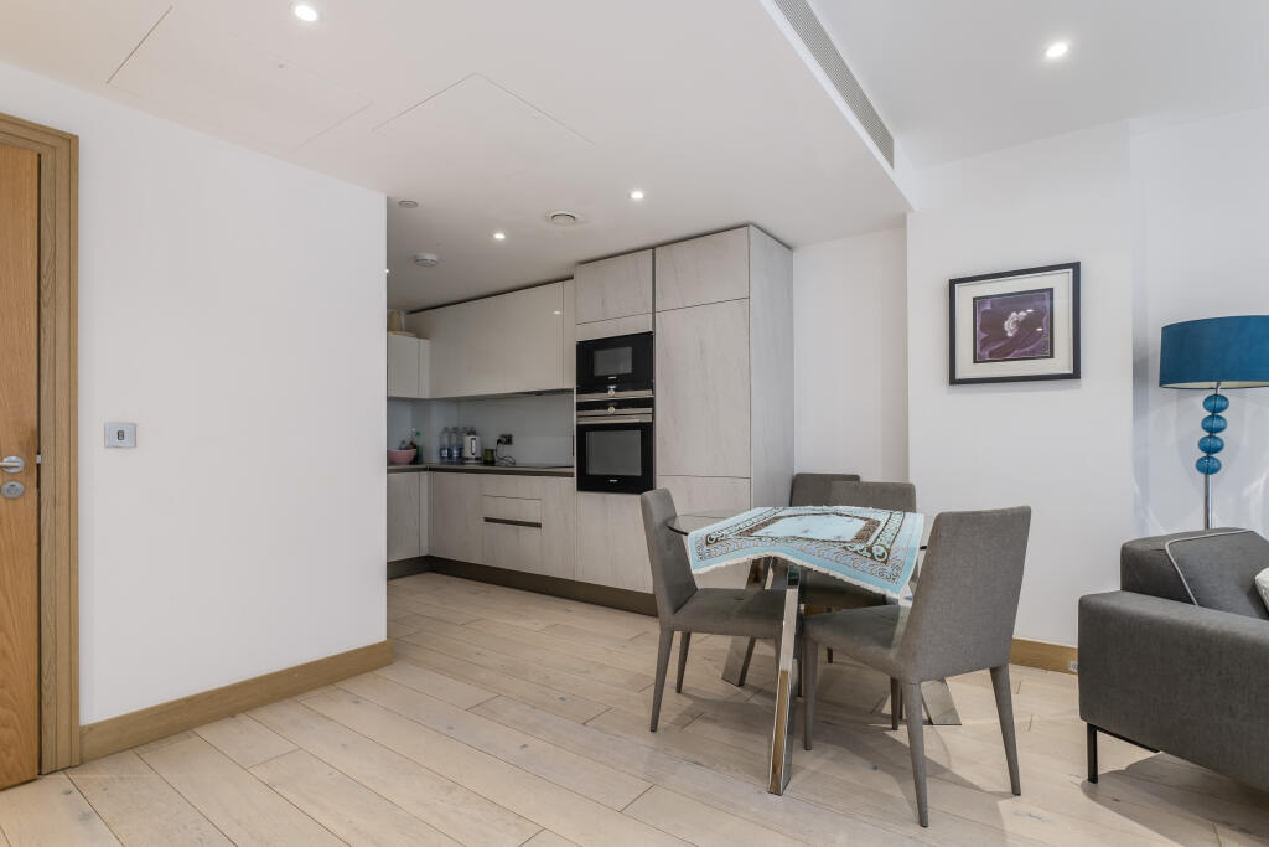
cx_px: 634
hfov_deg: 93.3
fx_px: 599
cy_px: 424
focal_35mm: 17
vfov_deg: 70.5
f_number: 8
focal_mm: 11
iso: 200
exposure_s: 1/4
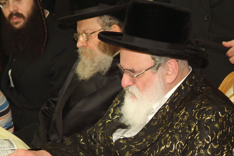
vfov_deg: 9.5
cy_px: 96
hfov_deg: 14.3
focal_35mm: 144
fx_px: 936
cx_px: 110
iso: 800
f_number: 4.8
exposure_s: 1/60
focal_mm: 70
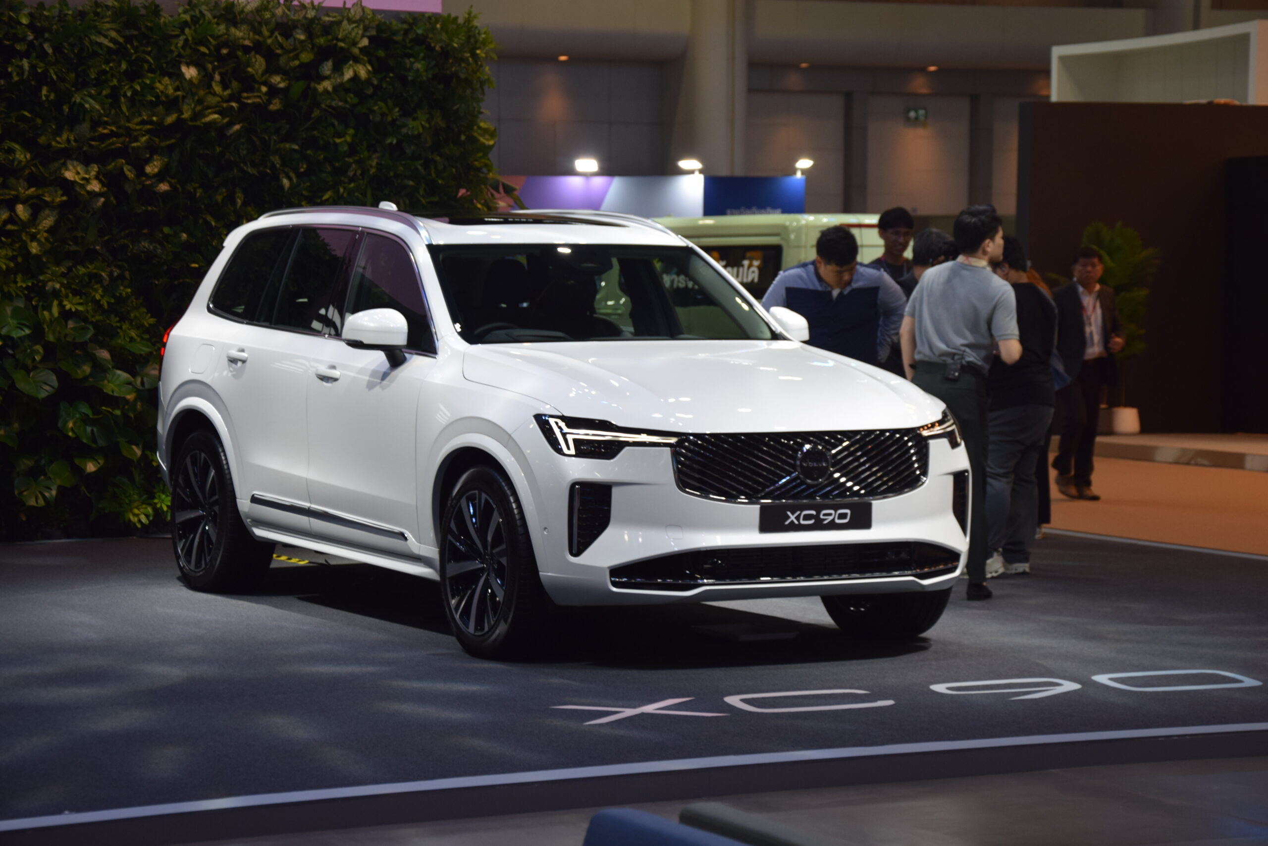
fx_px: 3487
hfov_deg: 20.6
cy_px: 423
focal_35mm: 99
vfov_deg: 13.8
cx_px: 634
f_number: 5.6
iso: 400
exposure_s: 1/125
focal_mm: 66
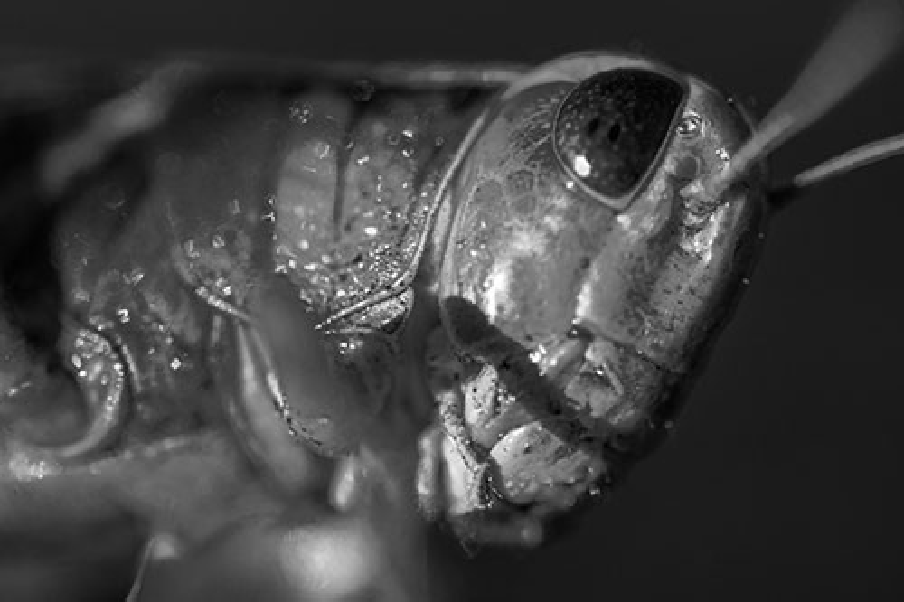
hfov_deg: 9.8
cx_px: 452
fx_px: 5271
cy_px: 301
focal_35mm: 210
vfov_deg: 6.5
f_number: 11
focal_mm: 210
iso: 280
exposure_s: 1/250
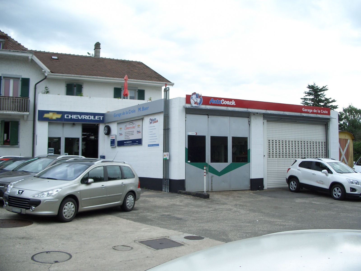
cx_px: 180
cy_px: 136
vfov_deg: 42.9
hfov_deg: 55.4
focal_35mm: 33
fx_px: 344
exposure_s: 1/125
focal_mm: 7.1
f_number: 2.8
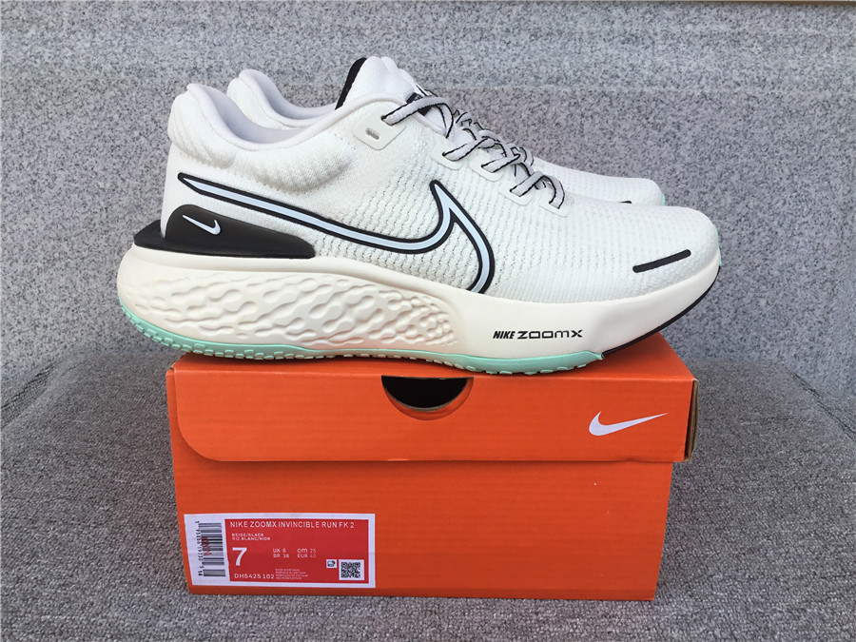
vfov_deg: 45.4
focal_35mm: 31
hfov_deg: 58.4
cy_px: 321
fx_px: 767
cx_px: 428
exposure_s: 1/595
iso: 25
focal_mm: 3.3
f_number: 2.4
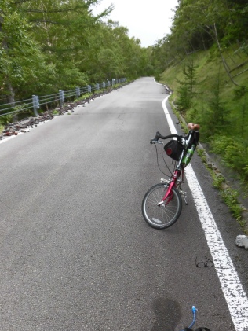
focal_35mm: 38
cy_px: 192
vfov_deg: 48.8
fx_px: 363
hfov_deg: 37.6
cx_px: 146
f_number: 3.5
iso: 100
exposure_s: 1/320
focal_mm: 5.81
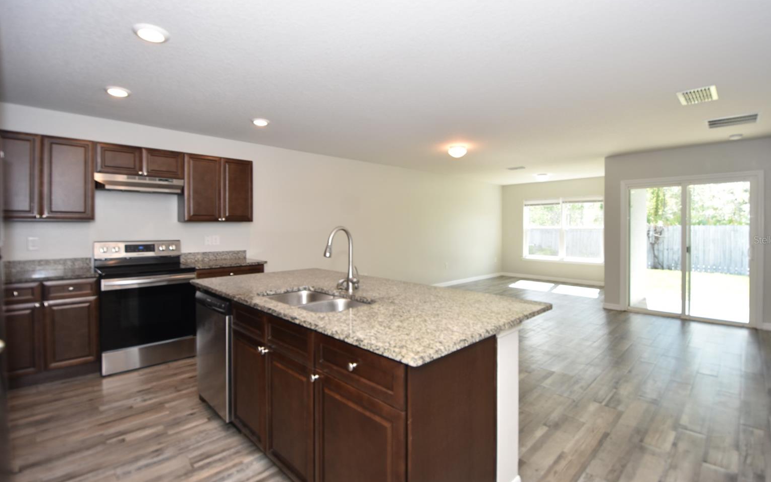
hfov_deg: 97.8
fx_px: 336
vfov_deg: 71.3
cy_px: 240
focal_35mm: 16
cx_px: 395
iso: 200
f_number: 4
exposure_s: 1/60
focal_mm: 10
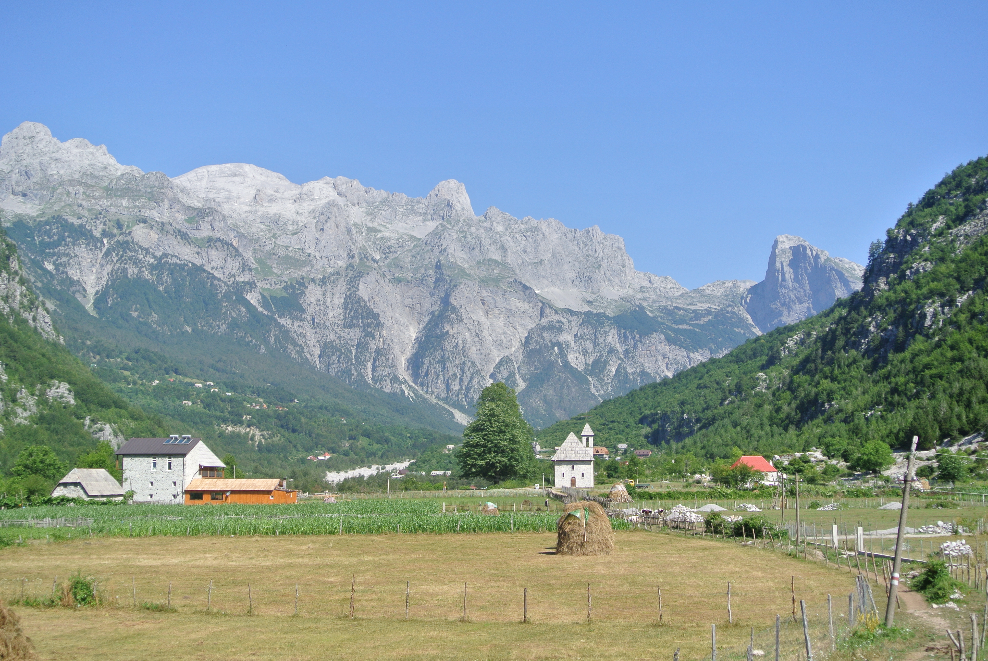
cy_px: 330
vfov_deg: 32.0
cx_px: 494
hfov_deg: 46.3
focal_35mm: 42
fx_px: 1154
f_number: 4.5
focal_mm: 15.7
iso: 100
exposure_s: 1/640
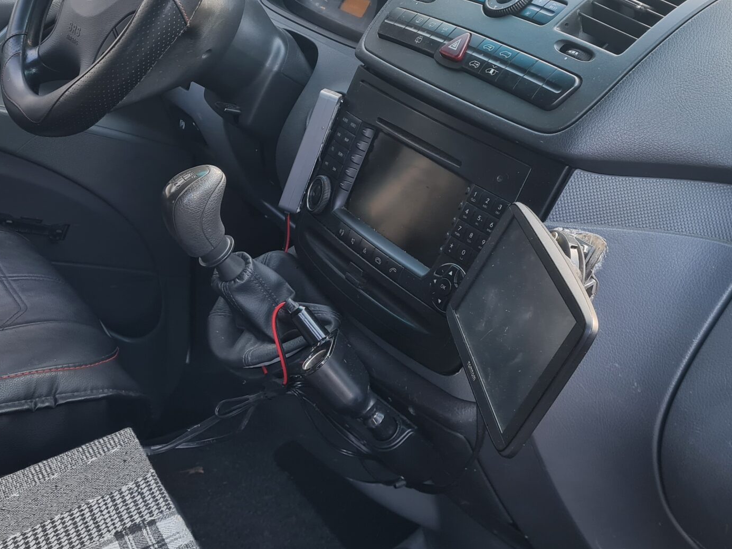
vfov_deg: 29.9
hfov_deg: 39.6
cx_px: 338
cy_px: 160
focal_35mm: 48
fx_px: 1015
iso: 80
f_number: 1.8
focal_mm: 5.4
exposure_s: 1/120
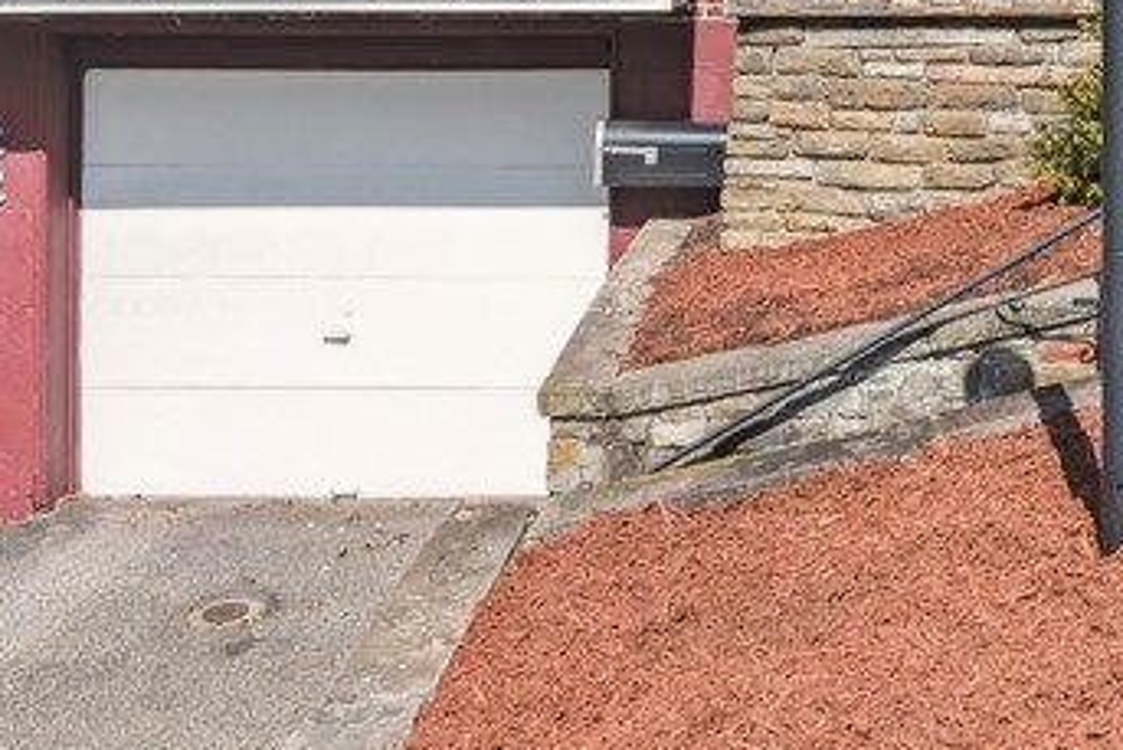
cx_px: 910
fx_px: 1779
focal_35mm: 57
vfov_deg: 22.5
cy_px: -66
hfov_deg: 33.9
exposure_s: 1/640
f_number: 8
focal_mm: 18
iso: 100
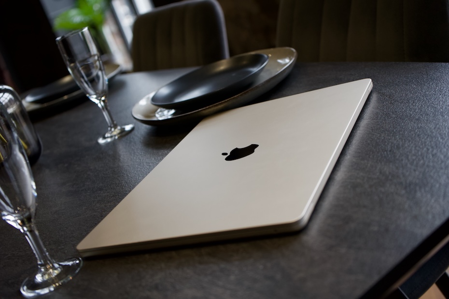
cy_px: 150
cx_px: 224
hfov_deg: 41.1
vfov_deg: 28.1
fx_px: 599
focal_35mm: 48
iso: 800
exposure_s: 1/160
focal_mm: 48
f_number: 4.5
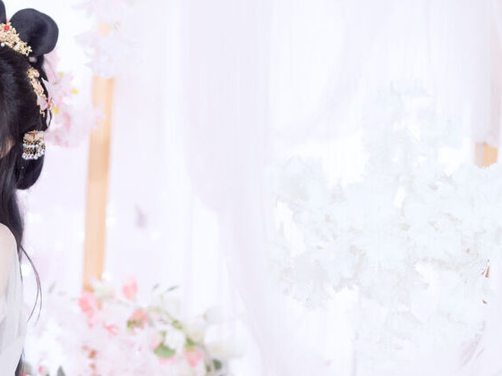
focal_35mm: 153
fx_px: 2219
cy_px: 228
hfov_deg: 12.8
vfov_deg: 9.7
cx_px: 52
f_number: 1.4
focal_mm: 85
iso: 200
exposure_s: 1/400
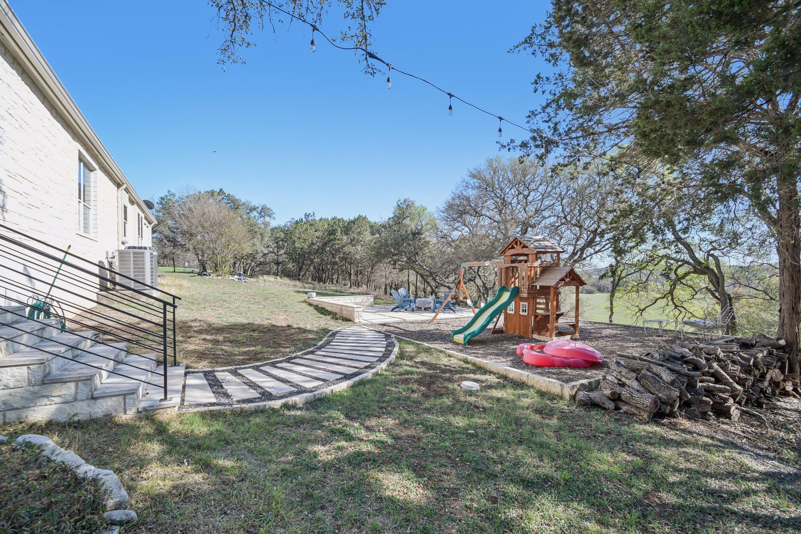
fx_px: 334
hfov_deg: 100.4
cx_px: 400
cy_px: 267
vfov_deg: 77.3
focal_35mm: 15
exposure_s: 1/250
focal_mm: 10
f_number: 8
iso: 400
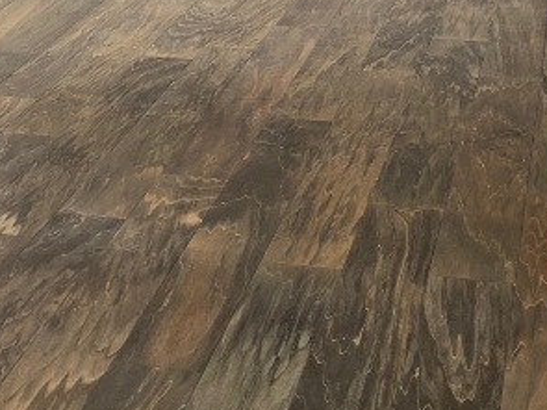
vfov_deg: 15.0
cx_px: -39
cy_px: -113
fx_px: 1485
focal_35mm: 94
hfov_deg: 20.0
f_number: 1.8
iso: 64
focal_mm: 4.25
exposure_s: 1/121
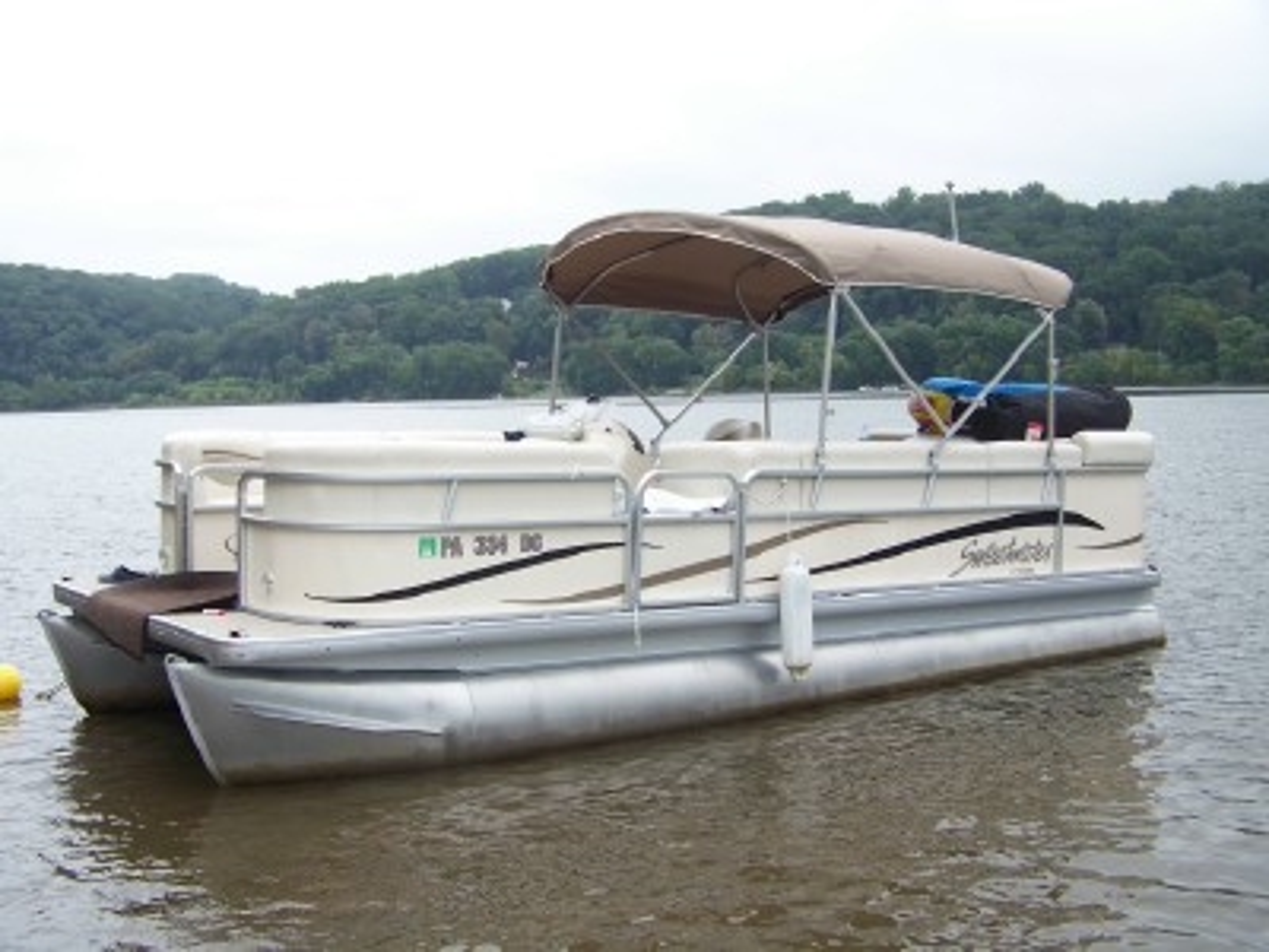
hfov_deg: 43.9
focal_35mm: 43
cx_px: 634
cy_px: 476
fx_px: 1576
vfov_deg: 33.6
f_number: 2.8
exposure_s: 1/320
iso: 64
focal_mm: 6.75
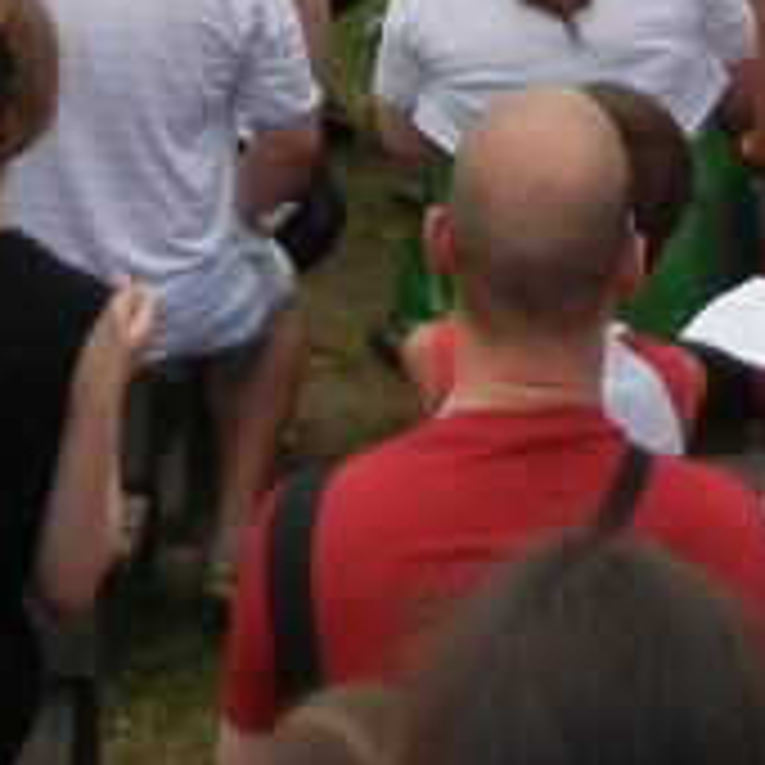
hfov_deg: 10.9
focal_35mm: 160
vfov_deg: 10.1
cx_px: 58
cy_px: -770
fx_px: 4000
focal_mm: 5.4
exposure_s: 1/834
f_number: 3.5
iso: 160
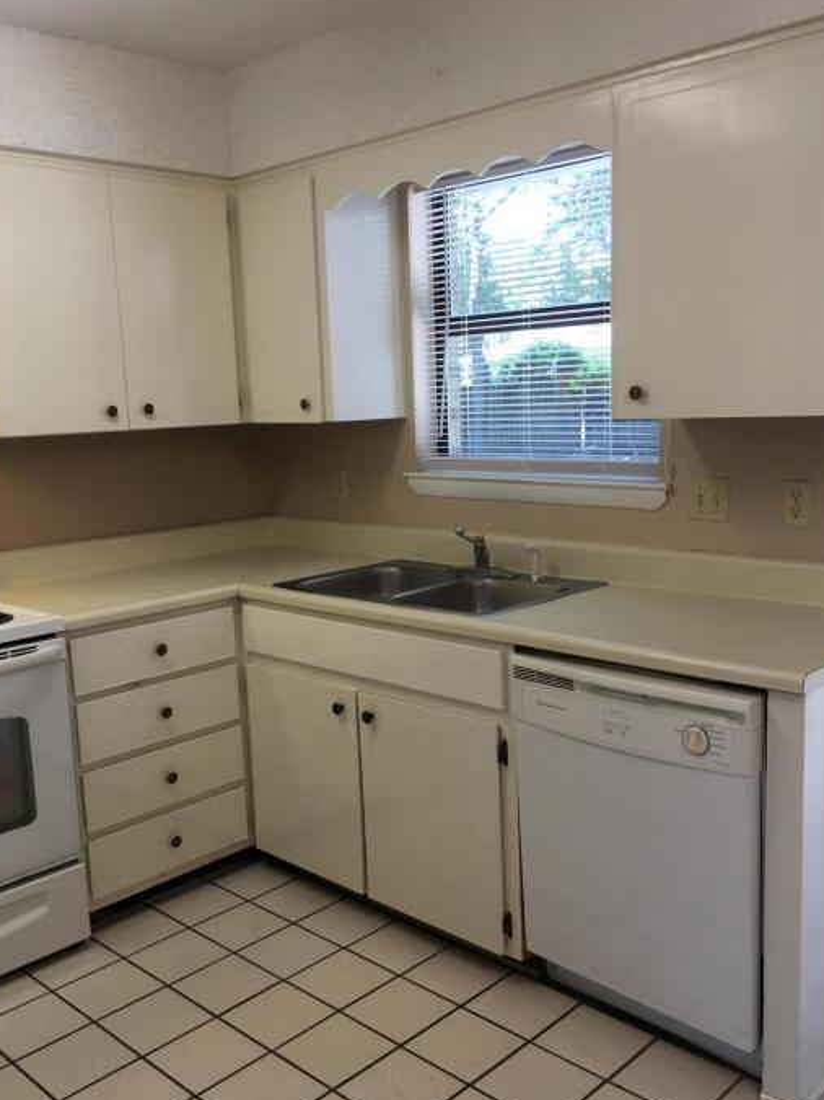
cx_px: 404
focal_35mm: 33
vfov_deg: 55.3
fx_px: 1048
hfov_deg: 42.9
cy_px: 588
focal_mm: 4.15
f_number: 2.2
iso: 32
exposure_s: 1/30
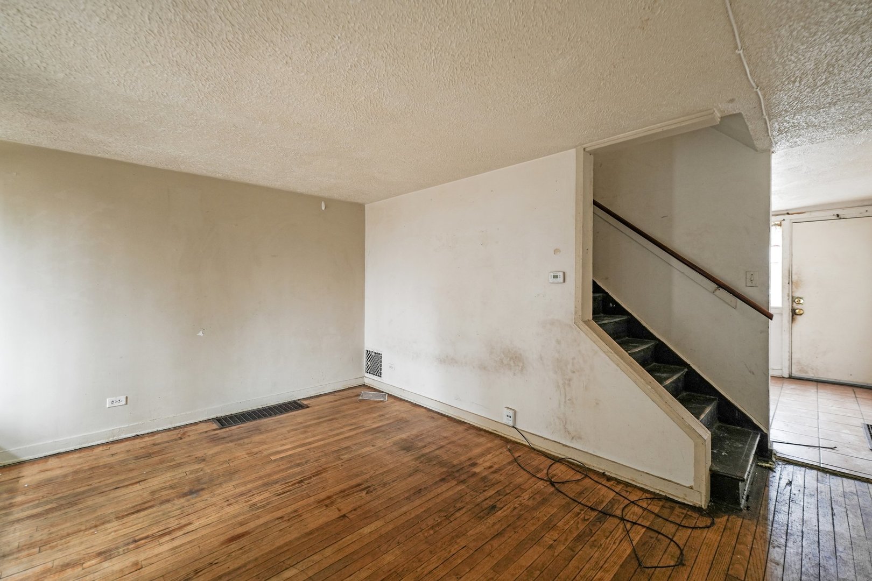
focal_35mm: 14
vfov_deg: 81.2
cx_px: 436
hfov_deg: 104.3
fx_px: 339
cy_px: 290
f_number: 2.8
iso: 400
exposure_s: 1/5
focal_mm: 14
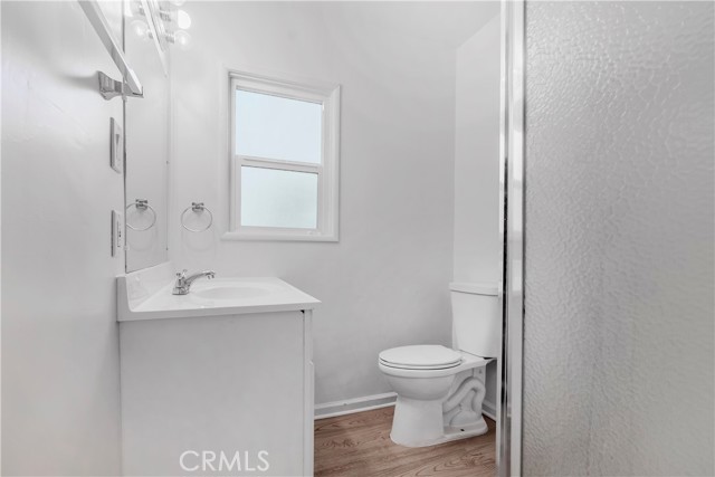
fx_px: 318
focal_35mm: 16
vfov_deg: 73.8
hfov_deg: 96.7
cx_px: 358
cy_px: 238
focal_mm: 16
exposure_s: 1/125
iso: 100
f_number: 7.1
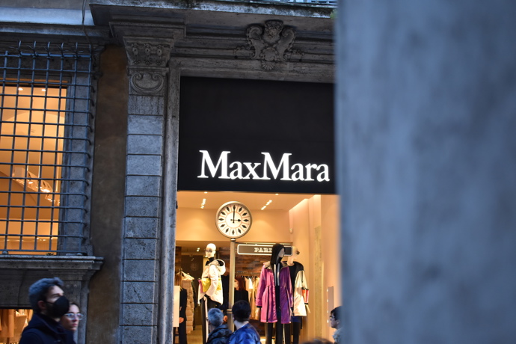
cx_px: 258
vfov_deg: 29.9
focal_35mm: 45
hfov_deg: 43.6
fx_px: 645
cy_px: 172
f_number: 4.2
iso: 800
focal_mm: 30
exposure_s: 1/60
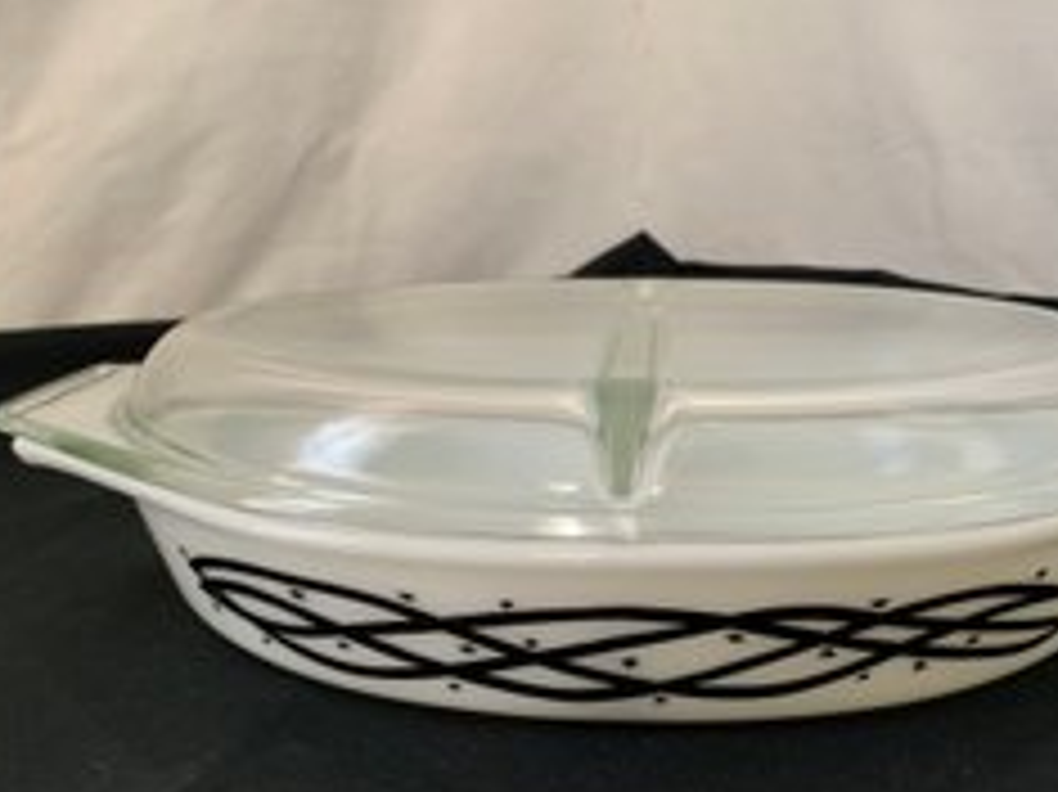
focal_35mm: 38
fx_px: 1161
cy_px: 416
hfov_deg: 48.7
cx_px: 637
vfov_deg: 37.7
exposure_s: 1/60
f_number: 1.8
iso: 320
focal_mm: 4.25
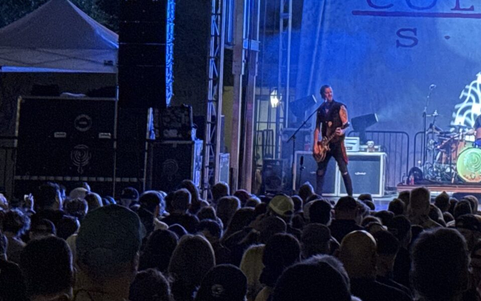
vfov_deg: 9.5
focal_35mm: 136
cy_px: -83
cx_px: 538
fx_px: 1783
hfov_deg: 15.0
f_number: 1.78
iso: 400
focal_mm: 6.76
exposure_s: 1/40
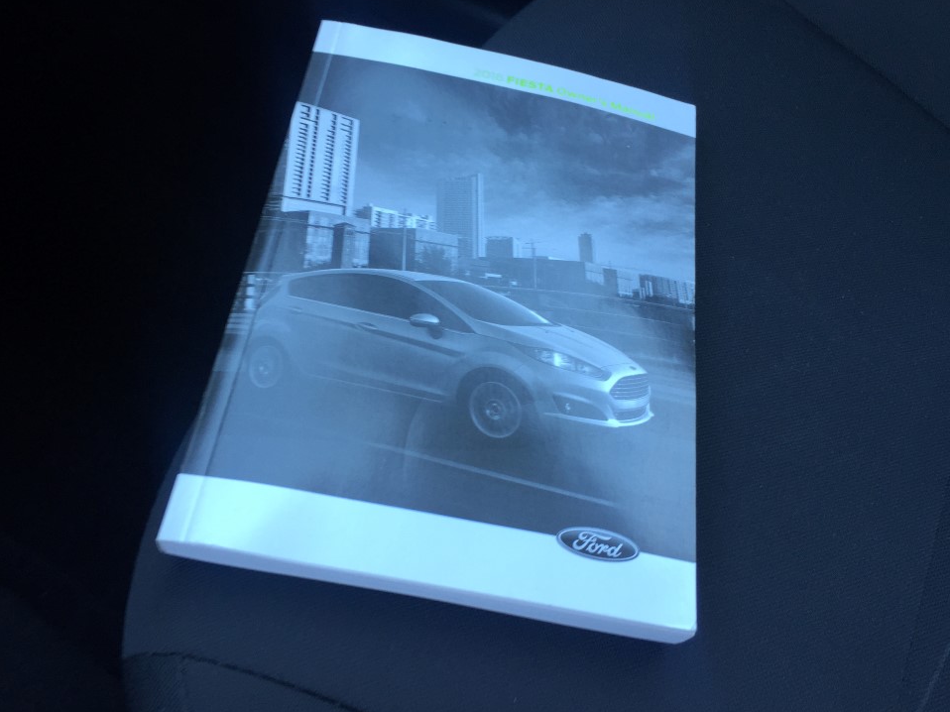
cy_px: 356
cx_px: 458
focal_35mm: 31
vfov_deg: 45.4
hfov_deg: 58.3
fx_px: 851
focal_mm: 4.15
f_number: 2.2
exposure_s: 1/60
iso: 32
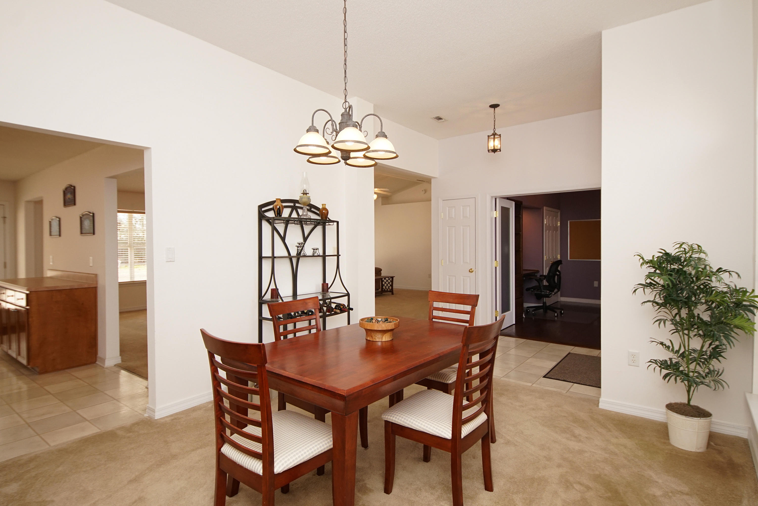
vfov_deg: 67.4
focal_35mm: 18
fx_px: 379
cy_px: 253
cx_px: 379
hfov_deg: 90.0
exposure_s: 1/160
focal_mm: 12
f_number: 4.5
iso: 640
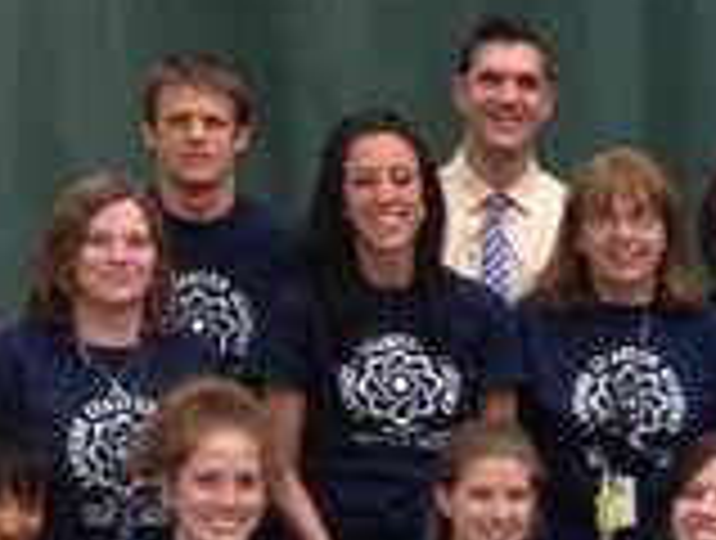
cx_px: 1099
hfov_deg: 12.5
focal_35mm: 149
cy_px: 544
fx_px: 3089
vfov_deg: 9.9
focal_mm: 4.13
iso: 160
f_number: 2.4
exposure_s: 1/20
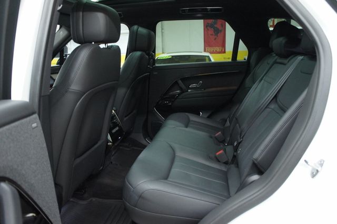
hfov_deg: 64.6
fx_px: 267
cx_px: 168
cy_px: 112
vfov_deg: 45.6
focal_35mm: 28
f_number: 3.5
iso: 1600
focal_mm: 19
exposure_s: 1/20
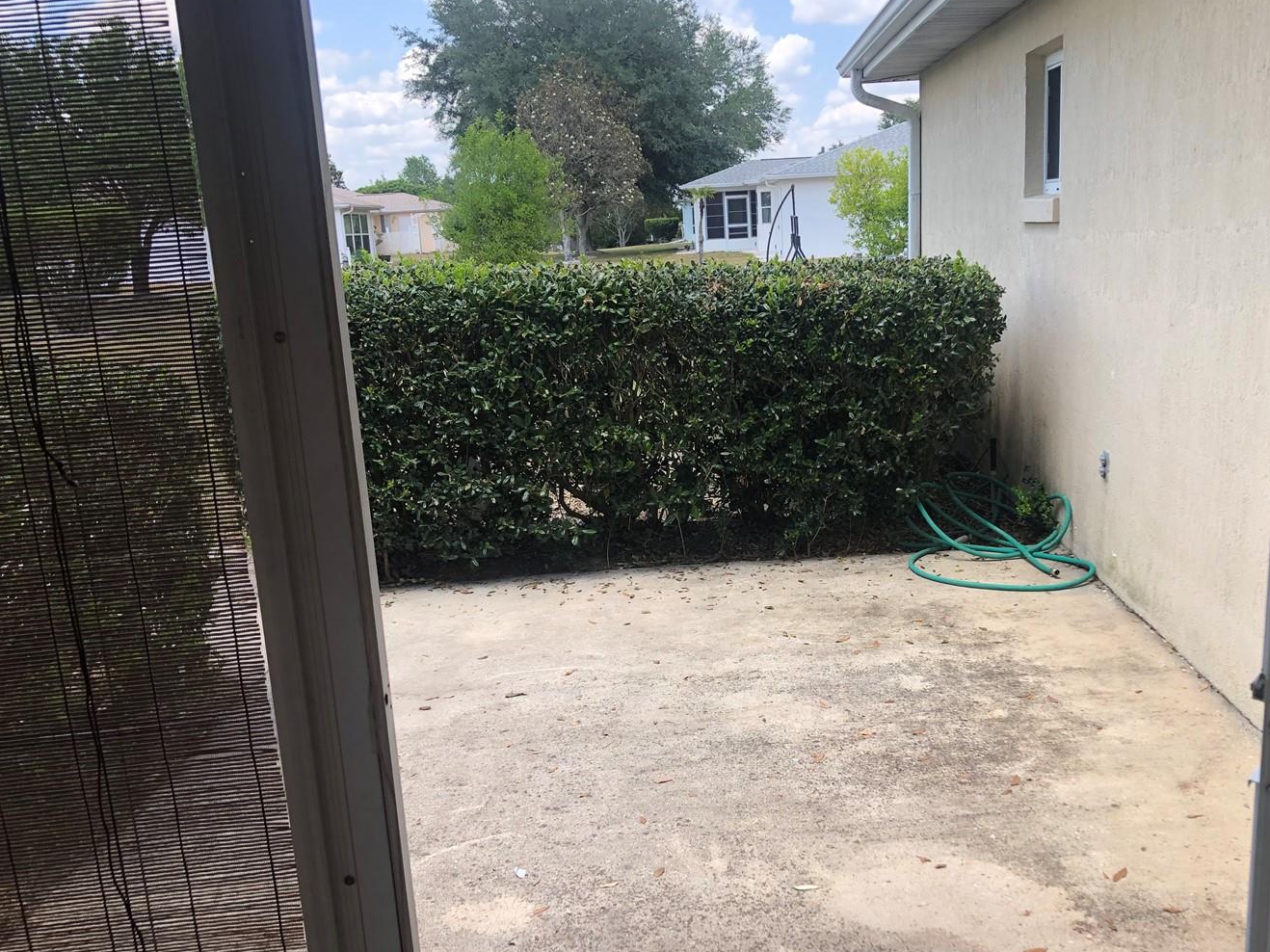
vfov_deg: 41.7
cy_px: 549
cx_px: 742
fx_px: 1247
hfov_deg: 53.7
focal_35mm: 34
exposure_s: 1/484
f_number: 1.8
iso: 20
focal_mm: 3.99
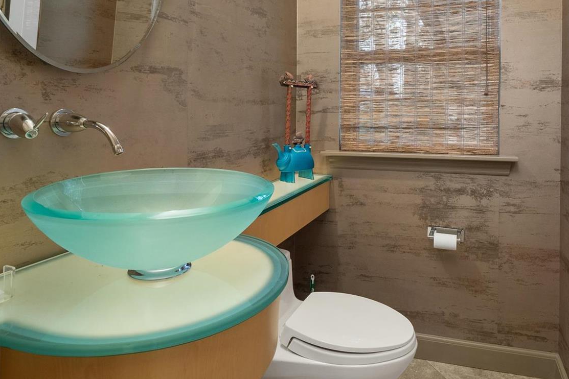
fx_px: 363
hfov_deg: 73.6
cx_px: 383
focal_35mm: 23
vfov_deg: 53.9
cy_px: 125
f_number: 7.1
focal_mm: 8
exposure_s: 1.3
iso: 400
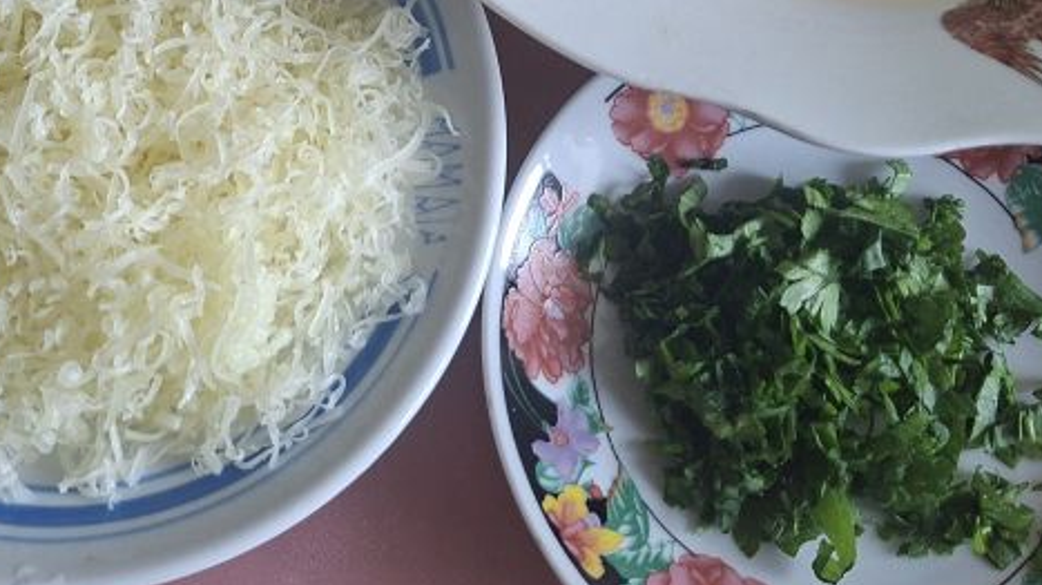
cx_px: 364
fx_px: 1519
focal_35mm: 55
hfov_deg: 37.5
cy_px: -181
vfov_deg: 20.0
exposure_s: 1/100
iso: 200
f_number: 1.8
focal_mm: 5.54
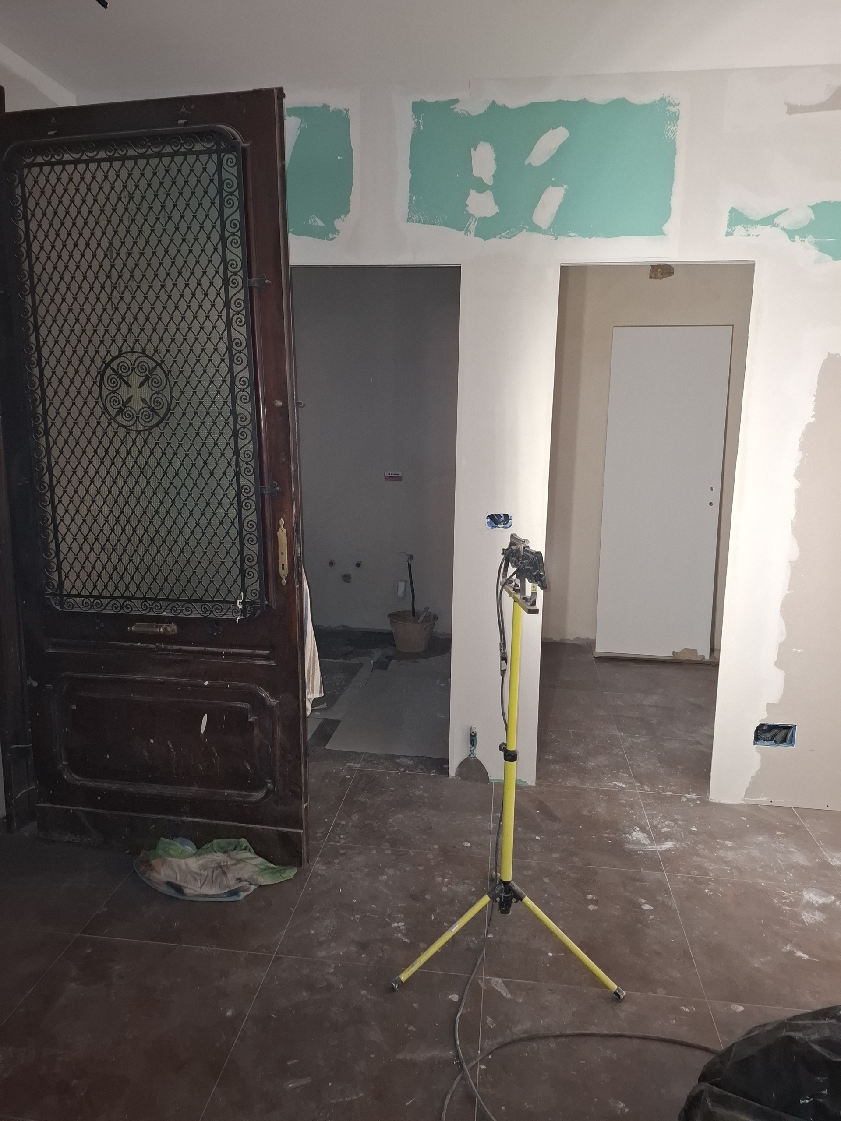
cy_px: 560
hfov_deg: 58.9
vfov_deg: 73.9
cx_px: 420
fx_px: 745
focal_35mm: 23
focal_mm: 5.54
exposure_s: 1/50
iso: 320
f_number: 1.8
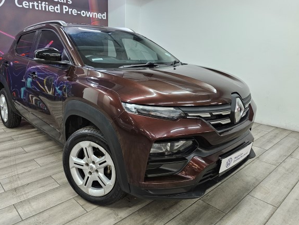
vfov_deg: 53.0
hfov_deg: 67.0
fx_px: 225
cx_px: 131
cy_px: 99
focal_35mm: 26
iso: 640
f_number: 1.7
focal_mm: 6.3
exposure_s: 1/100
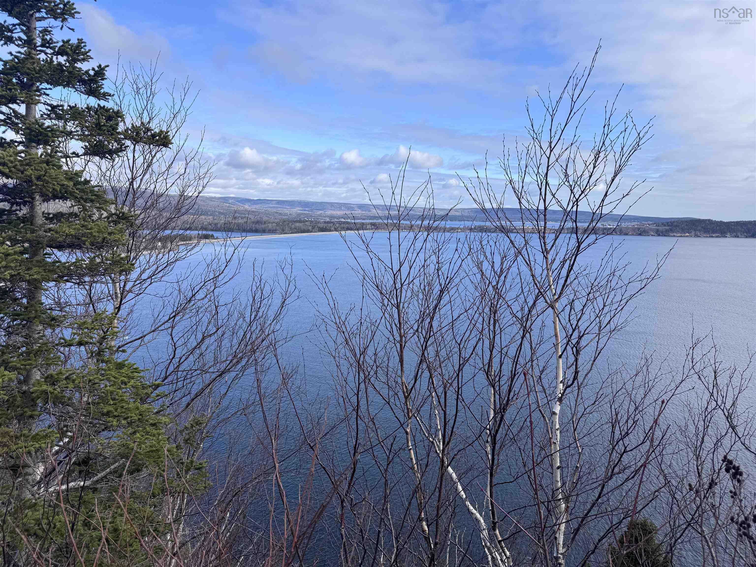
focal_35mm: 24
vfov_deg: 56.8
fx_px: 524
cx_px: 378
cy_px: 284
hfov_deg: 71.6
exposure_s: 1/2959
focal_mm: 6.76
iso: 80
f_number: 1.78
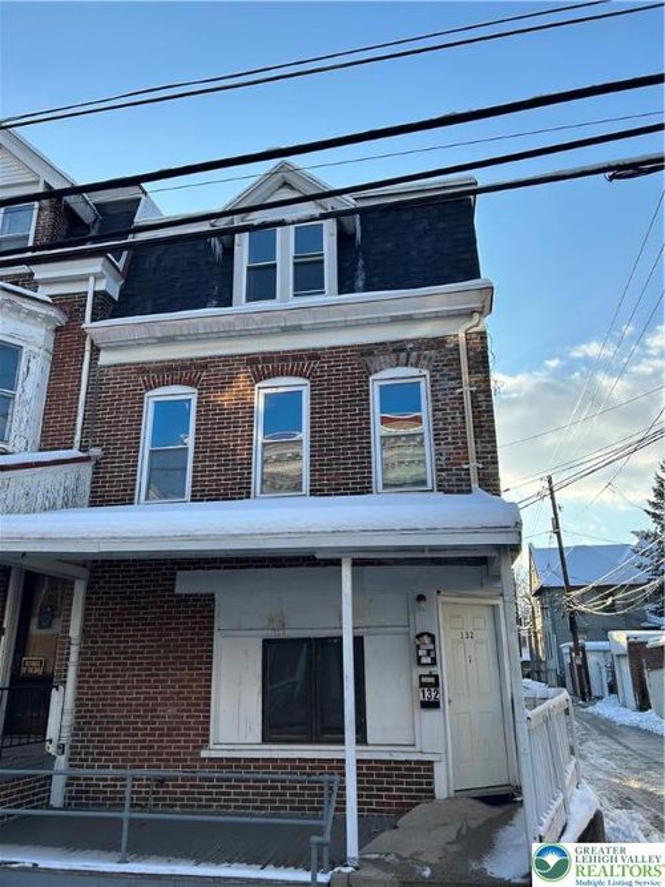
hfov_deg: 53.0
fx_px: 666
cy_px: 444
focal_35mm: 26
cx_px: 332
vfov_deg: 67.3
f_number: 1.5
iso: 50
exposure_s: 1/1511
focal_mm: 5.7
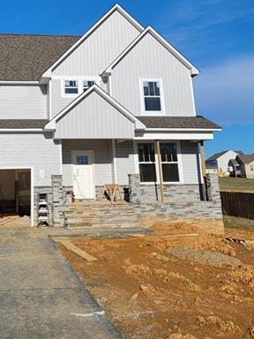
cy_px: 59
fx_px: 470
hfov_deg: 29.5
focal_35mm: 48
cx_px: 49
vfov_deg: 37.9
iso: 16
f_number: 1.8
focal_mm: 6.7
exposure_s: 1/1844
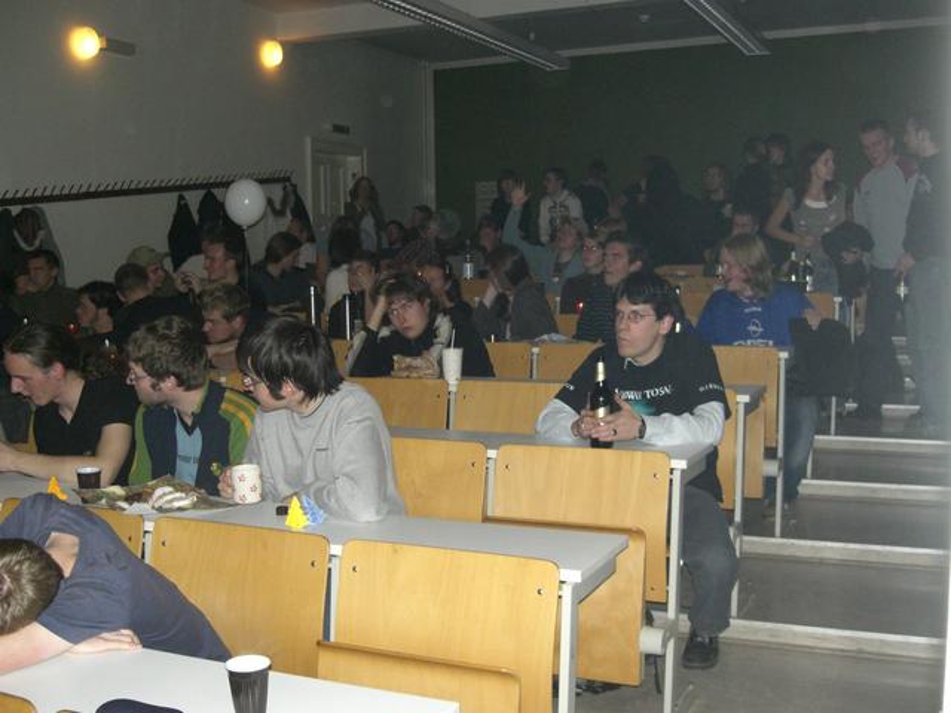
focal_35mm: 38
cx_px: 476
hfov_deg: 49.0
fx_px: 1044
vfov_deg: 37.7
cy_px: 356
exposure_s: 1/60
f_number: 3.1
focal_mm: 6.3
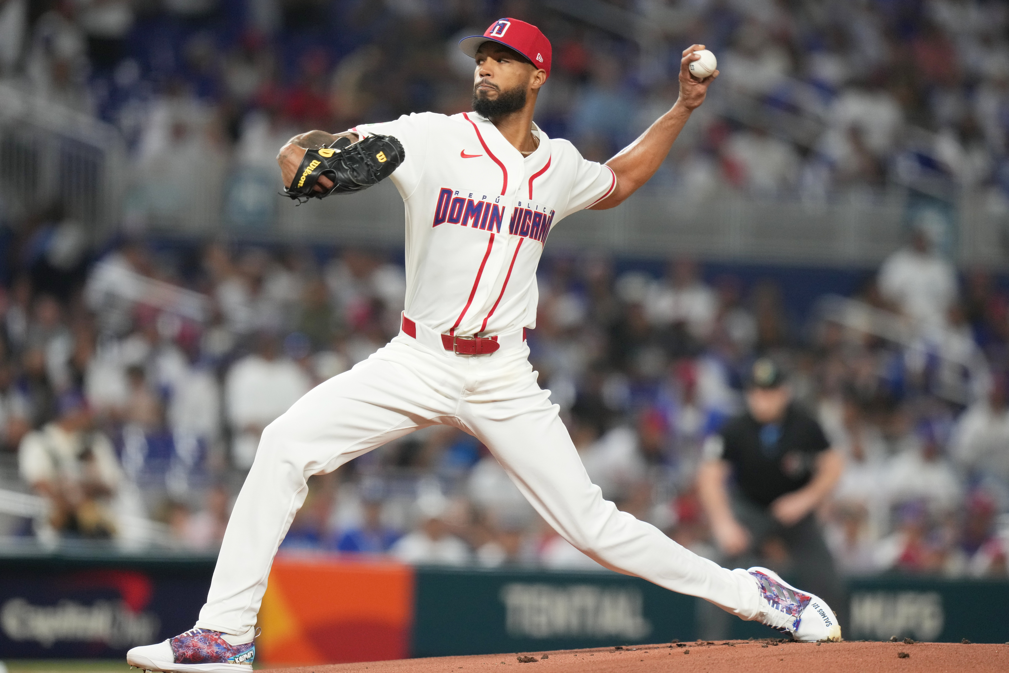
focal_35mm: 400
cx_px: 504
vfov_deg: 3.4
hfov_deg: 5.2
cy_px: 336
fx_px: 11210
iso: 4000
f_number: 3.5
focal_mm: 400
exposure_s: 1/2000
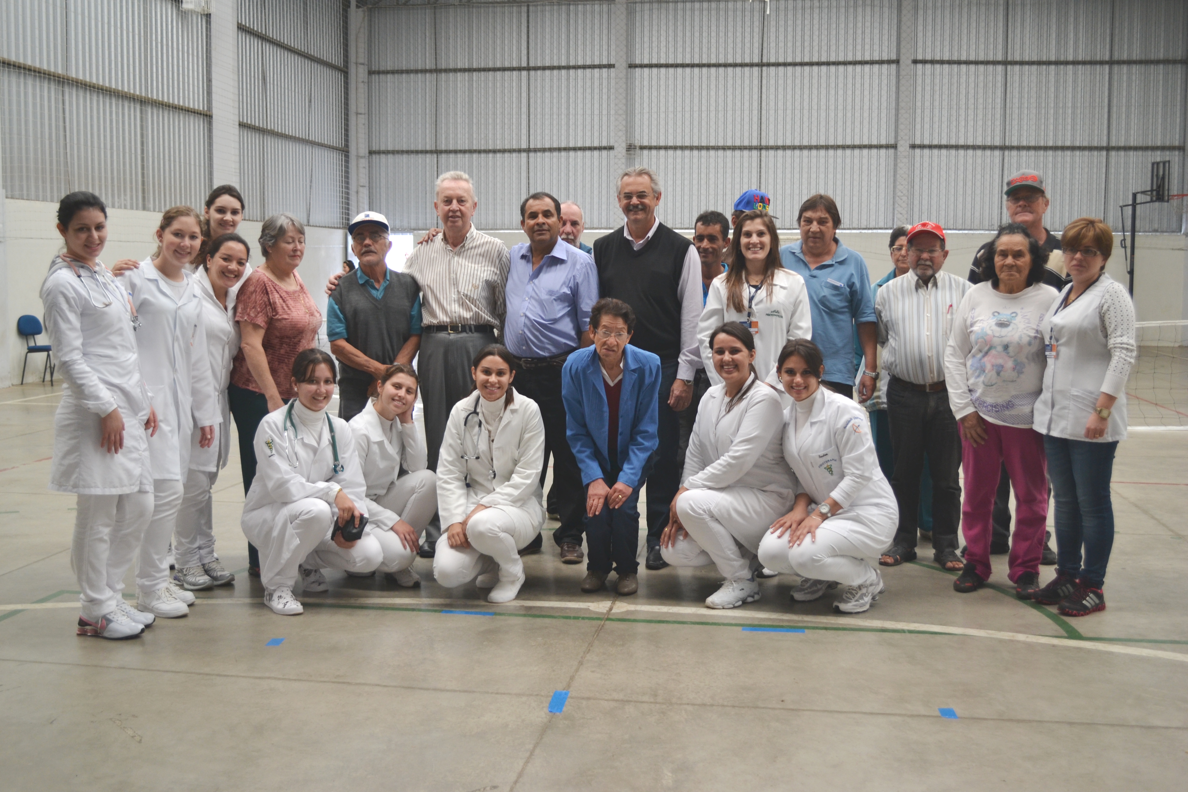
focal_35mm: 39
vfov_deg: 34.2
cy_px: 396
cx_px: 594
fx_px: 1287
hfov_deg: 49.6
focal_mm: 26
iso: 400
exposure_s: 1/50
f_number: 4.2
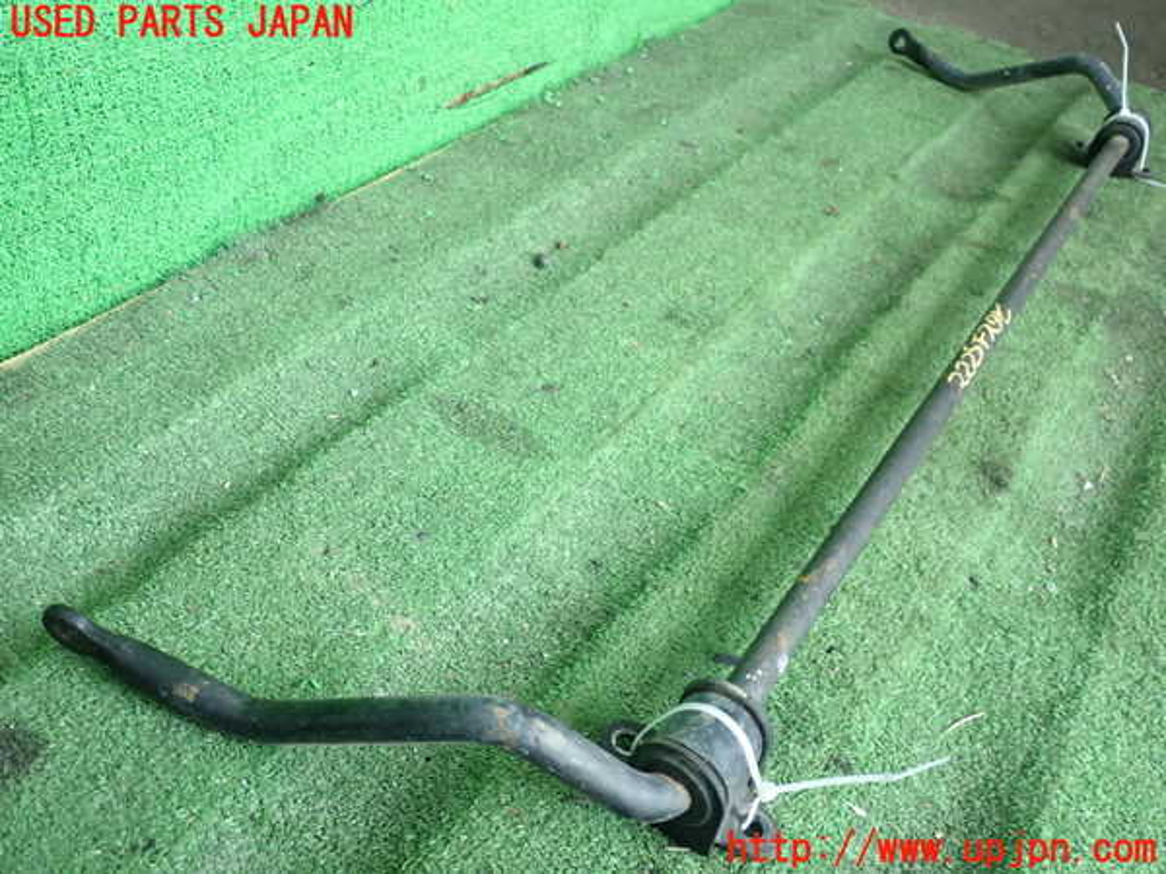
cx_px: 583
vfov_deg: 44.2
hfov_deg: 56.8
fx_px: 1078
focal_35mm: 32
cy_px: 437
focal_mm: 5.87
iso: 250
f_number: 2.4
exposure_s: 1/30
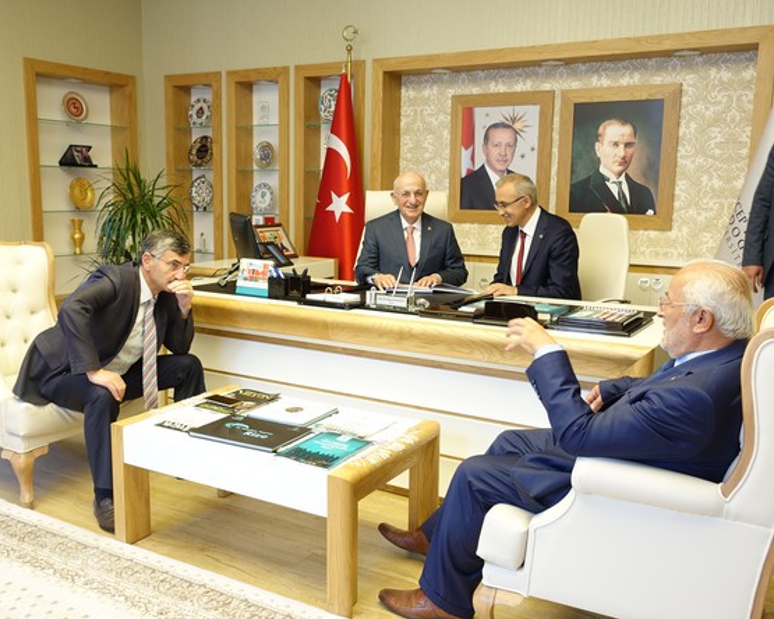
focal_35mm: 34
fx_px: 779
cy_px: 309
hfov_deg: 52.8
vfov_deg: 43.4
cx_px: 358
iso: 125
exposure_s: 1/25
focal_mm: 10.89
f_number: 2.5
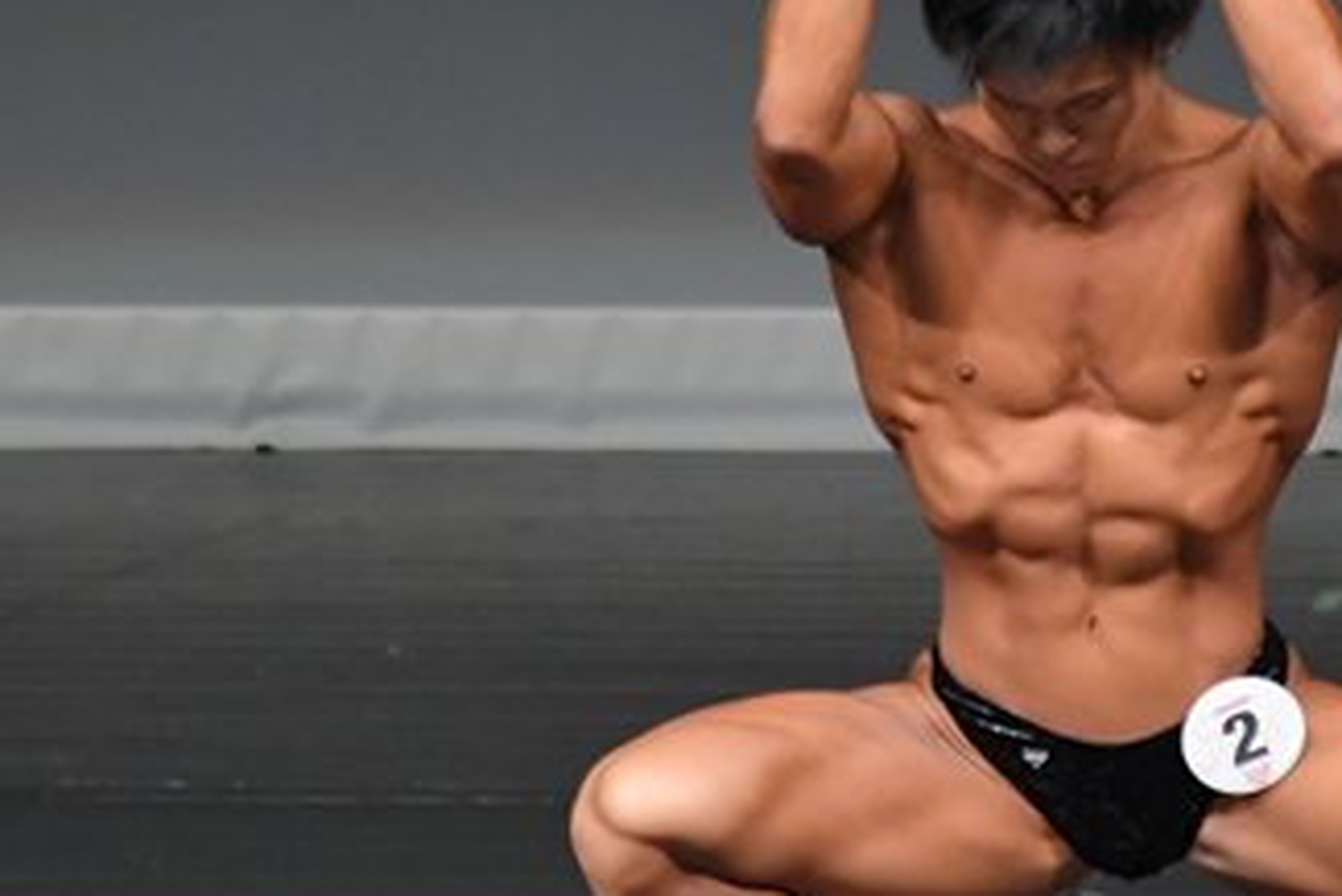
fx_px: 39978
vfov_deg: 1.3
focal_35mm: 1072
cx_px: 1129
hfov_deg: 1.9
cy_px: 425
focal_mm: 300
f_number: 5.6
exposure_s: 1/400
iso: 4000
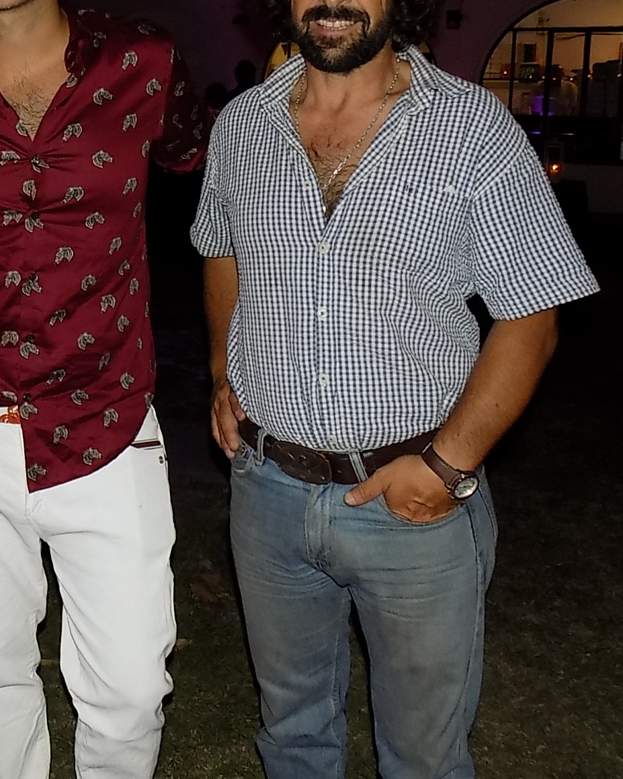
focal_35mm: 44
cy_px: 246
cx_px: 34
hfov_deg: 32.1
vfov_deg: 41.4
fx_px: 1014
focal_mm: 4
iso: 200
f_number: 3.1
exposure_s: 1/30
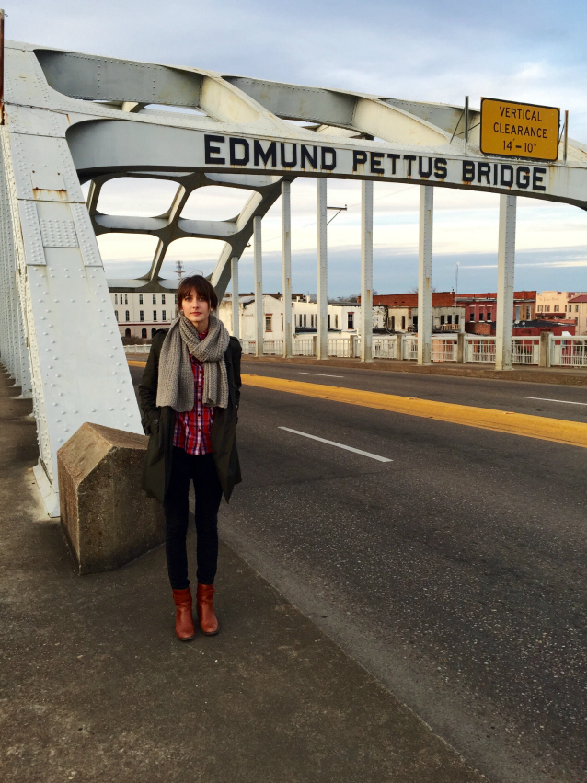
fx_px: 656
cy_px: 392
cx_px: 294
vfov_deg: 61.7
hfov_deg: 48.2
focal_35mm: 29
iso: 32
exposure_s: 1/158
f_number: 2.2
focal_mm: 4.15
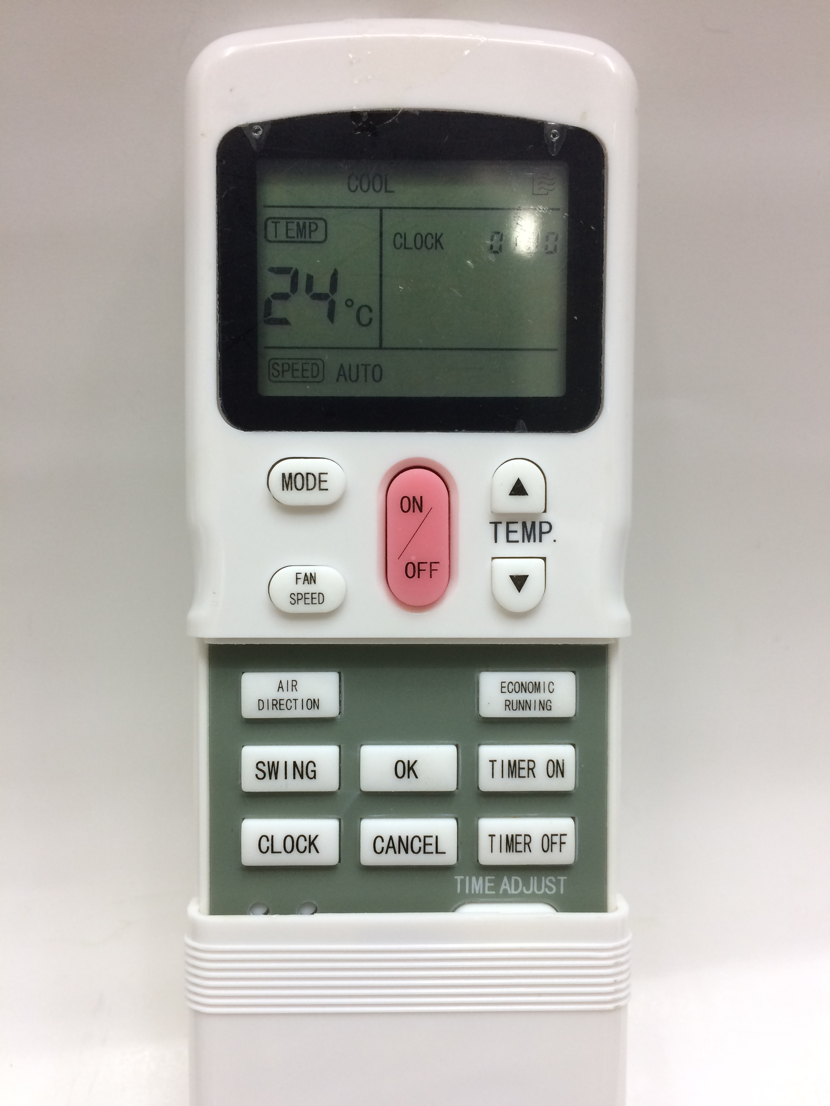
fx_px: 927
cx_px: 415
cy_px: 553
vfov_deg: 61.7
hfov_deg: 48.2
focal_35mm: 29
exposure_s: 1/33
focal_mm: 4.15
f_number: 2.2
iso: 100
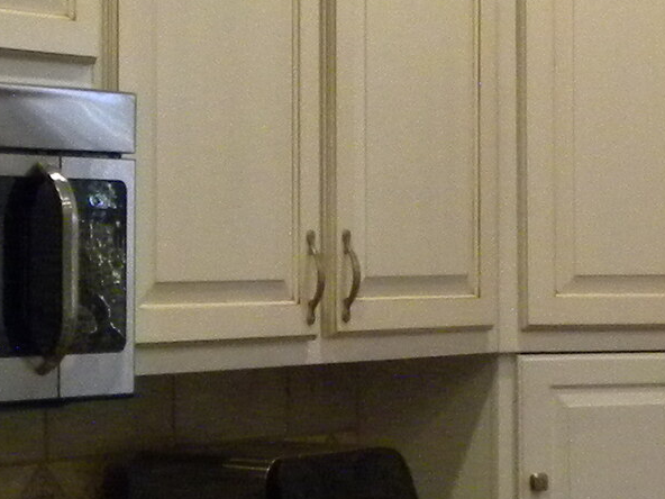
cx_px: 455
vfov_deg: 11.0
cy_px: 217
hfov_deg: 14.6
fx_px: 2593
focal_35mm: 135
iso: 400
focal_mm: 4.6
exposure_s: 1/86.1
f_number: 2.8
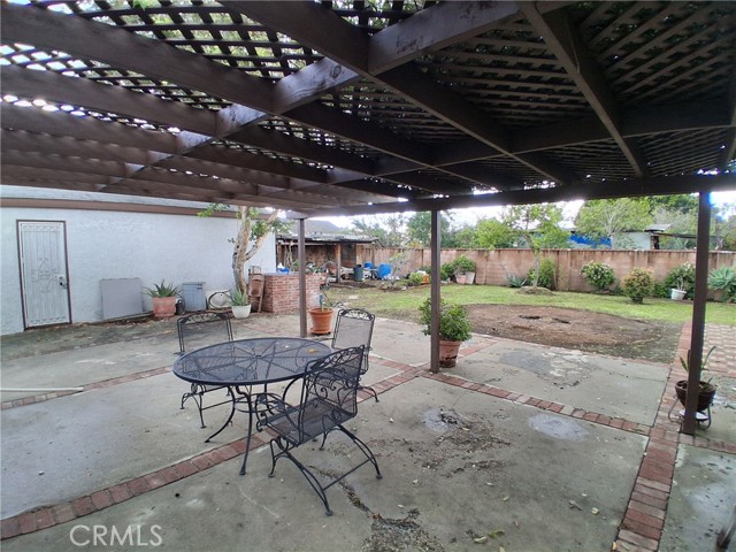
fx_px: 361
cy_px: 276
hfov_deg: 91.0
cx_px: 368
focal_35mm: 17
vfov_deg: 74.7
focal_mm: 1.4
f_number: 2.2
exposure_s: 1/120
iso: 64
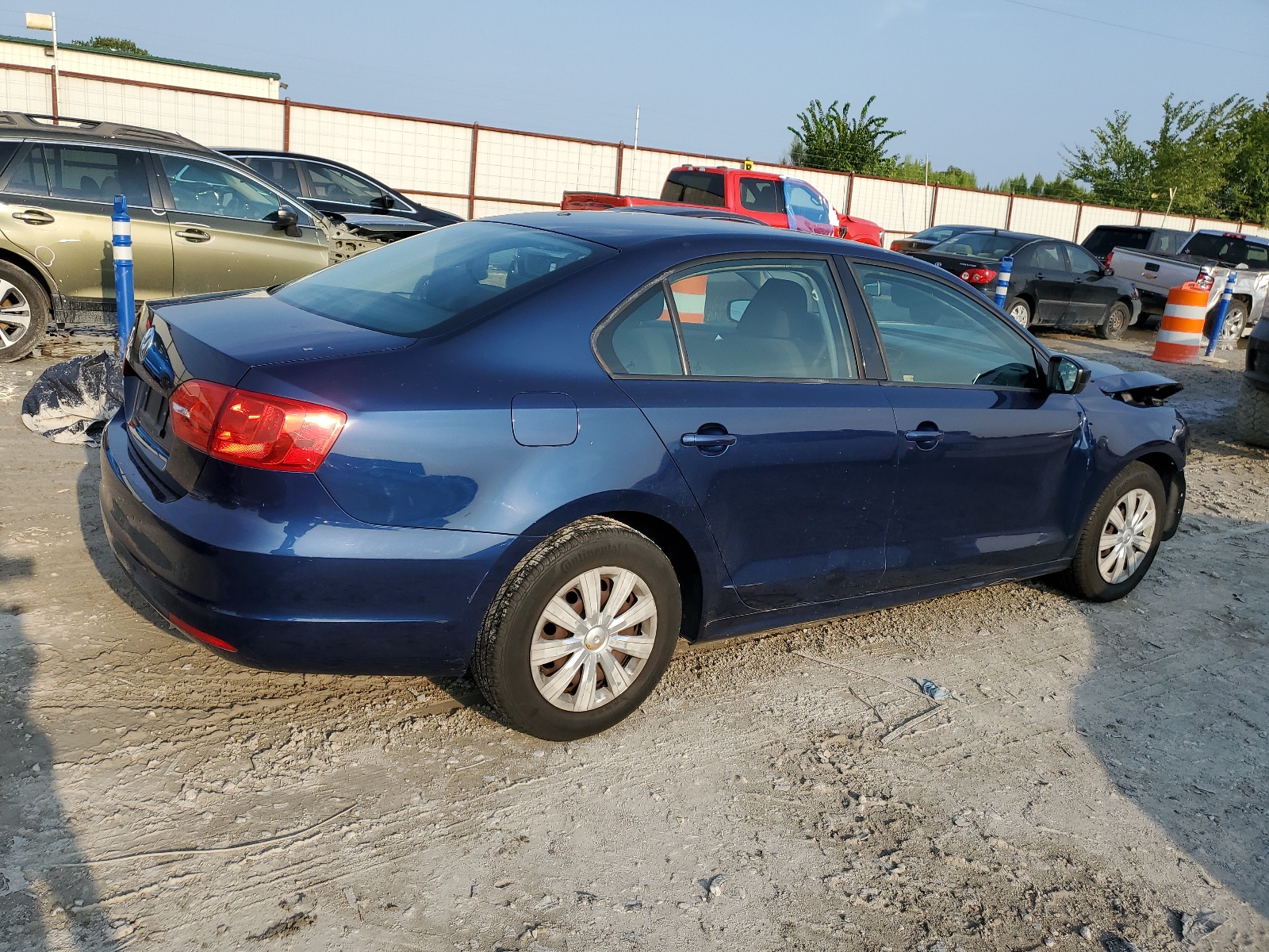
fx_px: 953
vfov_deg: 53.1
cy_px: 476
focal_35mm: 26
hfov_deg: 67.3
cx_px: 634
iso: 50
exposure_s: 1/2500
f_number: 1.5
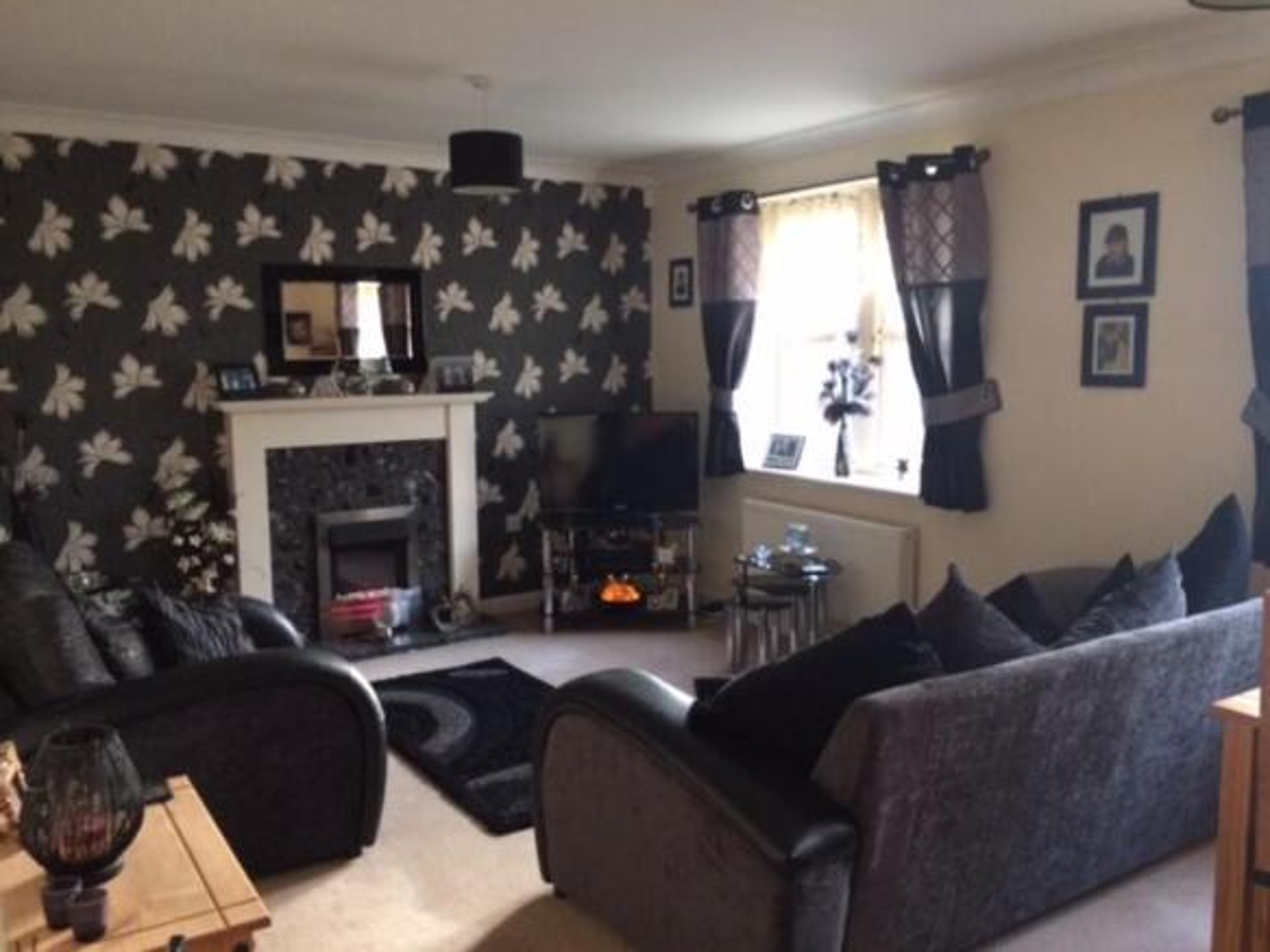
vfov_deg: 48.2
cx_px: 635
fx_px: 1064
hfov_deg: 61.7
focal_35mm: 29
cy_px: 476
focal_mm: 4.15
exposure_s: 1/25
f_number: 2.2
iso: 320
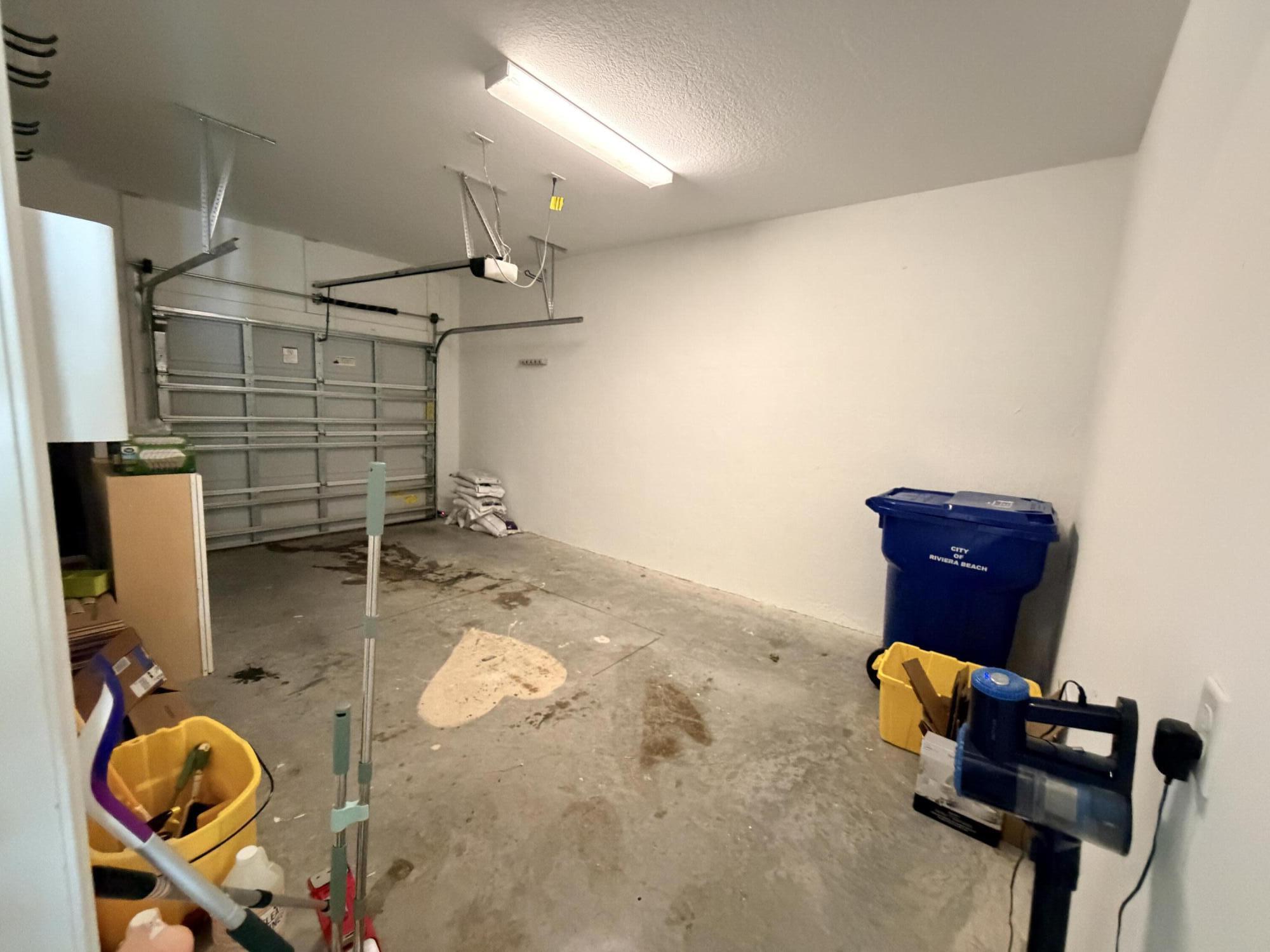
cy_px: 476
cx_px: 635
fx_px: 514
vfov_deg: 85.7
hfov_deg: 102.1
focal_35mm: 14
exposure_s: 1/40
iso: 1250
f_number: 2.2
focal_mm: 2.22
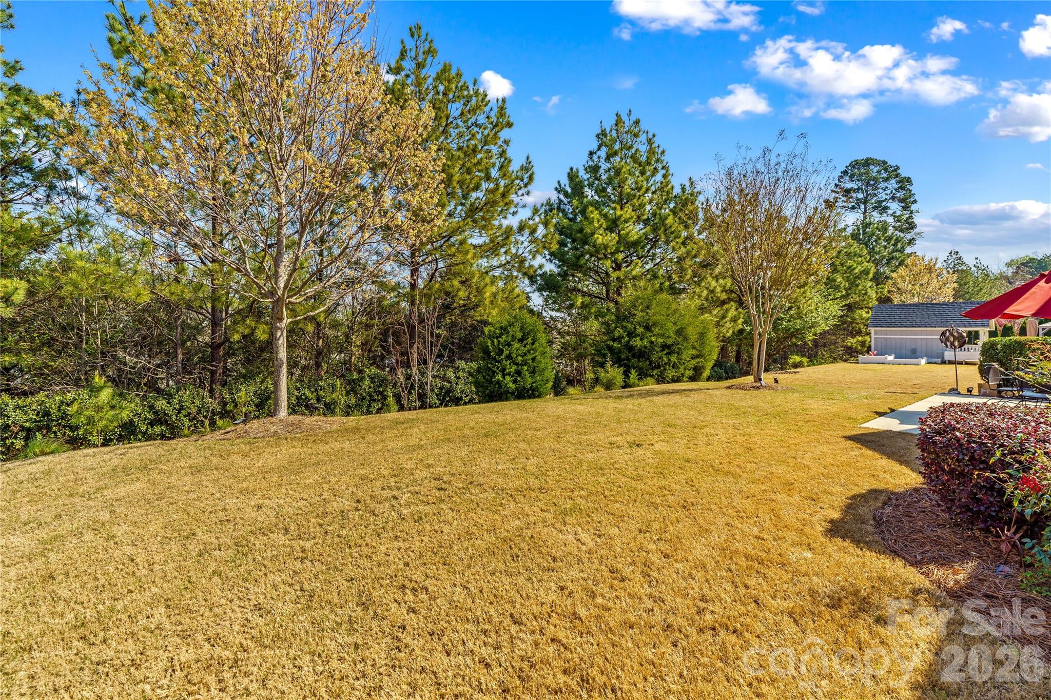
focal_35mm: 16
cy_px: 350
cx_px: 526
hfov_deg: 96.8
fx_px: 467
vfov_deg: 73.7
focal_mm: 16
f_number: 8
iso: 100
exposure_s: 1/100
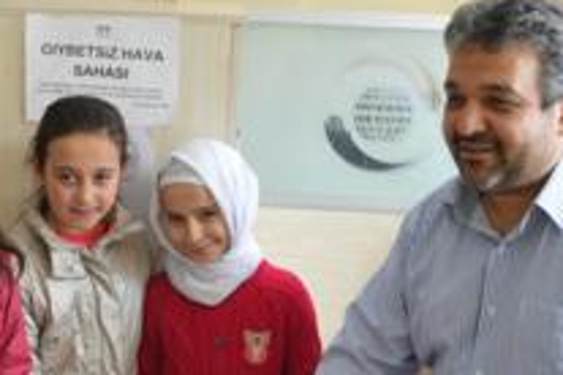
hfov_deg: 29.1
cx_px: 128
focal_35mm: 68
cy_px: 264
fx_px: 1065
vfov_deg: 19.9
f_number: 4.5
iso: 400
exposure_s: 1/80
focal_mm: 21
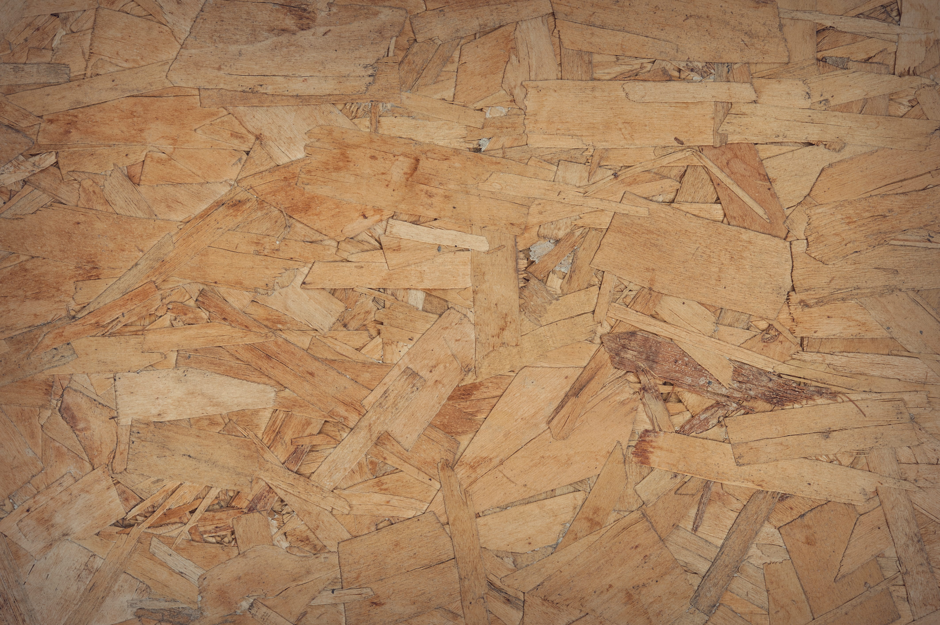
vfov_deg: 22.6
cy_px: 312
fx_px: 1566
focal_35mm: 60
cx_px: 470
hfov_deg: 33.4
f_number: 8
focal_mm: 60
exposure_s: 1/125
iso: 400
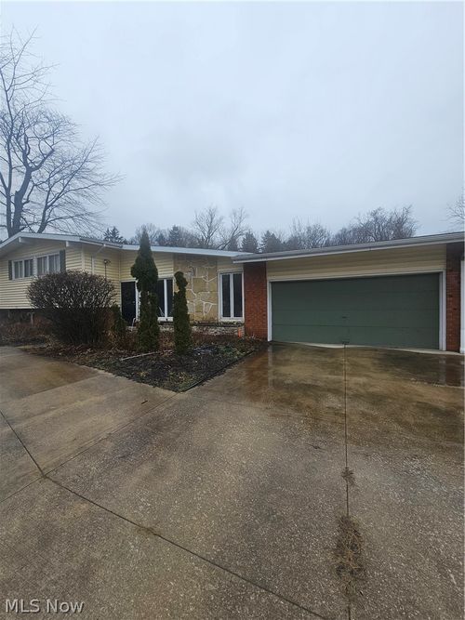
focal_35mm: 13
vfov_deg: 106.2
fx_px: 233
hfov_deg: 89.9
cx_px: 232
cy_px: 310
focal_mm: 2.2
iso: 64
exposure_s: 1/711
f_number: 2.2
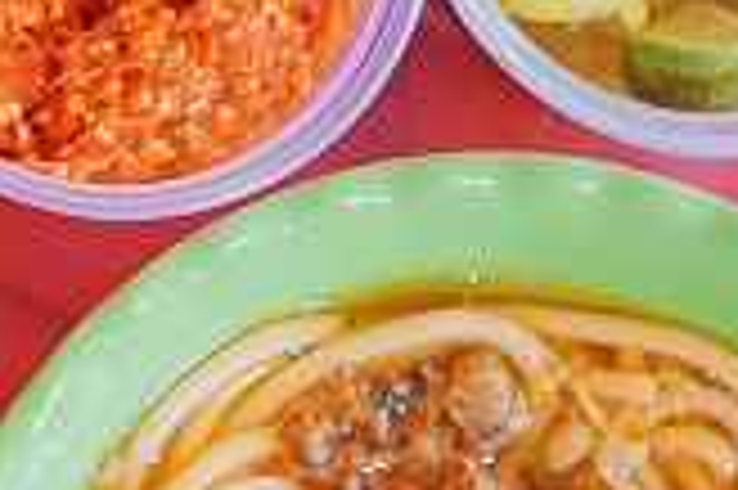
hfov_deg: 10.8
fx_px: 3871
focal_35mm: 189
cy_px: 492
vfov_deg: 7.2
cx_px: -50
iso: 1250
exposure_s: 1/125
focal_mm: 50
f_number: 1.8
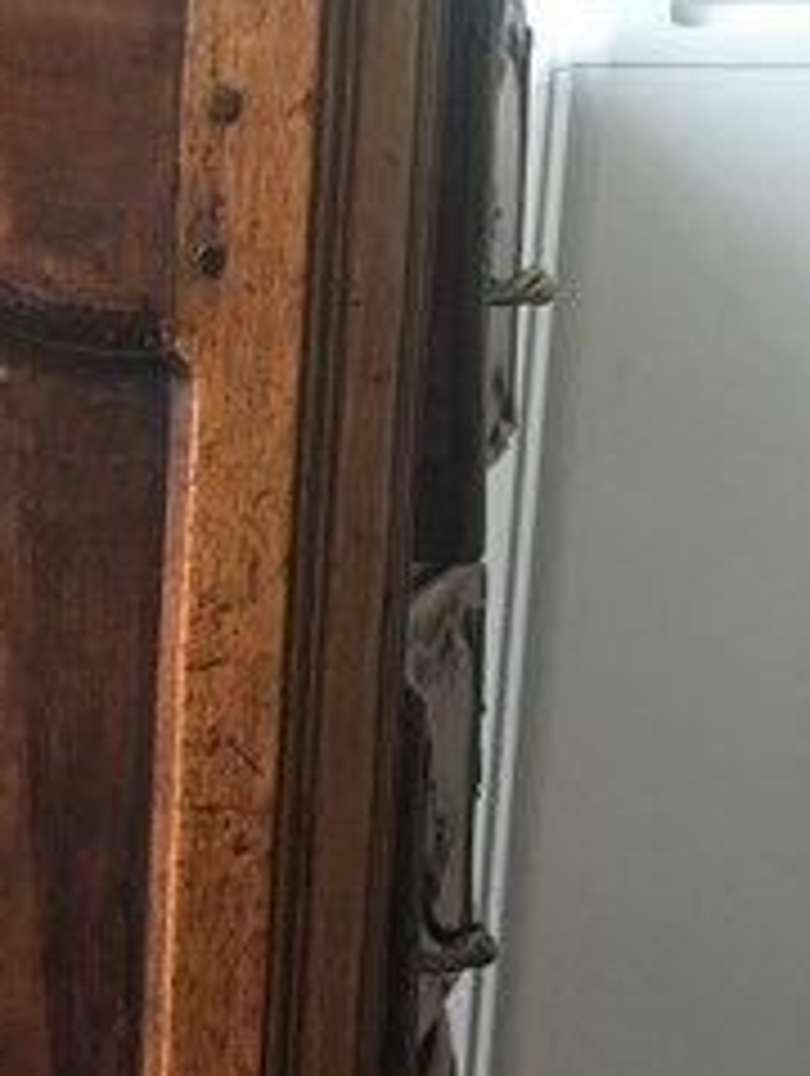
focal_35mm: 93
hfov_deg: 14.8
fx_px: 2894
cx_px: -392
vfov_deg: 20.6
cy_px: 995
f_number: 2.2
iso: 200
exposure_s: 1/33
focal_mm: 4.15
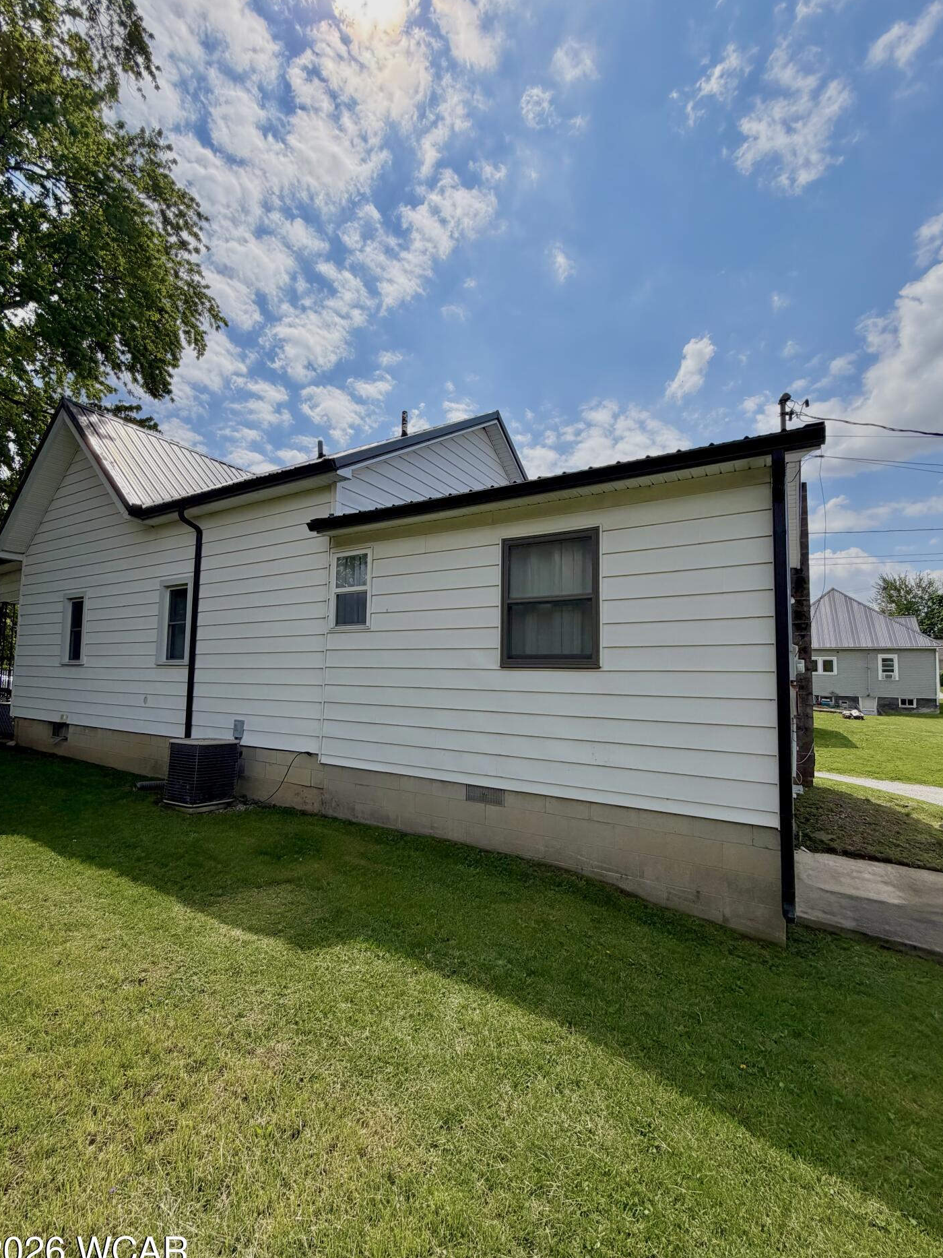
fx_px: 545
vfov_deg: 98.2
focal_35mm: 15
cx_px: 455
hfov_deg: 81.7
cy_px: 639
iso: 25
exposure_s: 1/1961
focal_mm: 2.22
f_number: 2.2
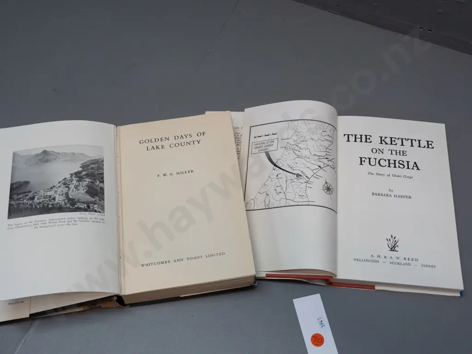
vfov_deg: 36.0
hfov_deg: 46.8
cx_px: 236
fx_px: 545
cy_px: 177
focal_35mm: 40
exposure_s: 1/640
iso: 3200
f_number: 5.6
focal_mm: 20
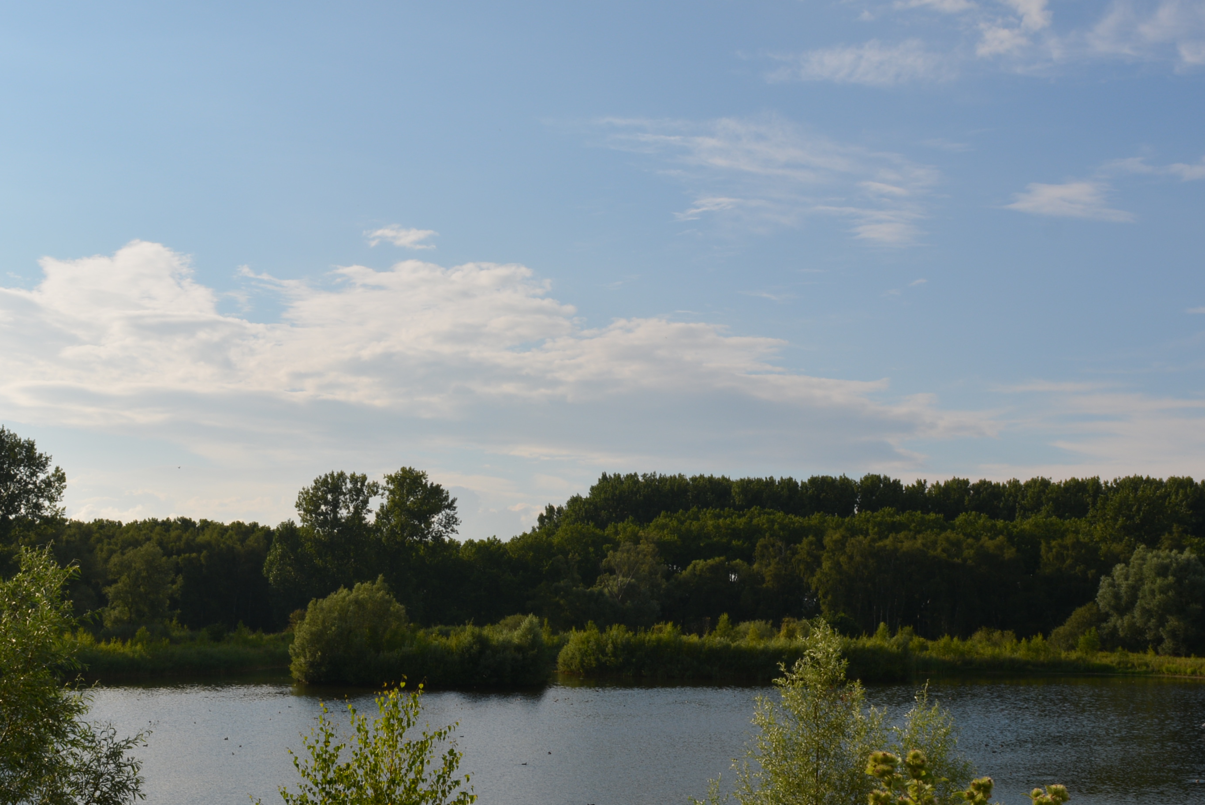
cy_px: 606
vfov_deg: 25.8
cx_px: 452
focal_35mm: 52
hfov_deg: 38.1
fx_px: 1735
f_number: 13
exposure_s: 1/200
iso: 100
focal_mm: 21
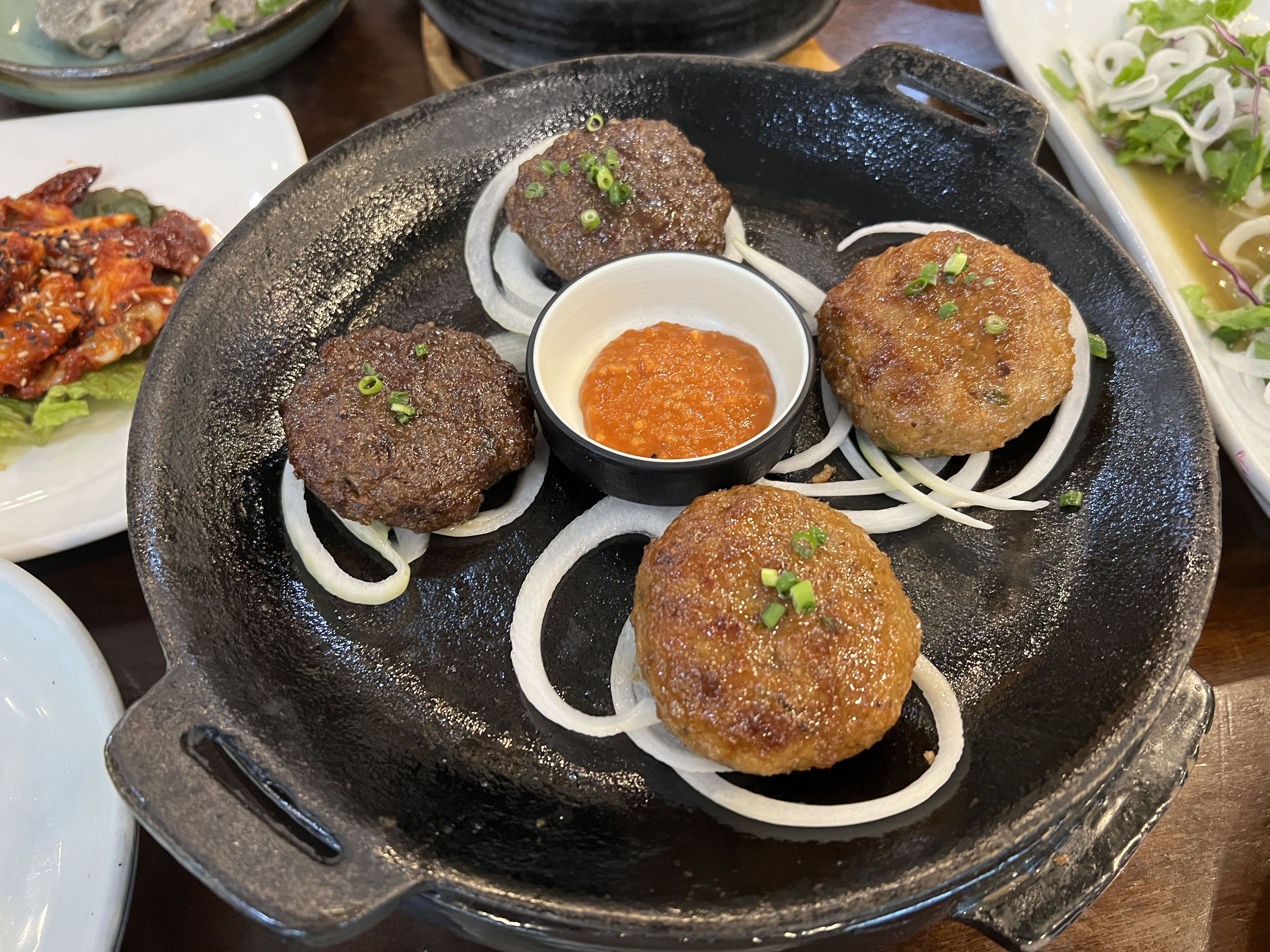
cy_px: 476
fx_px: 954
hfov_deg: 67.3
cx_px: 635
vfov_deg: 53.1
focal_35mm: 26
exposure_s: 1/60
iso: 400
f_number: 1.5
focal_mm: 5.7
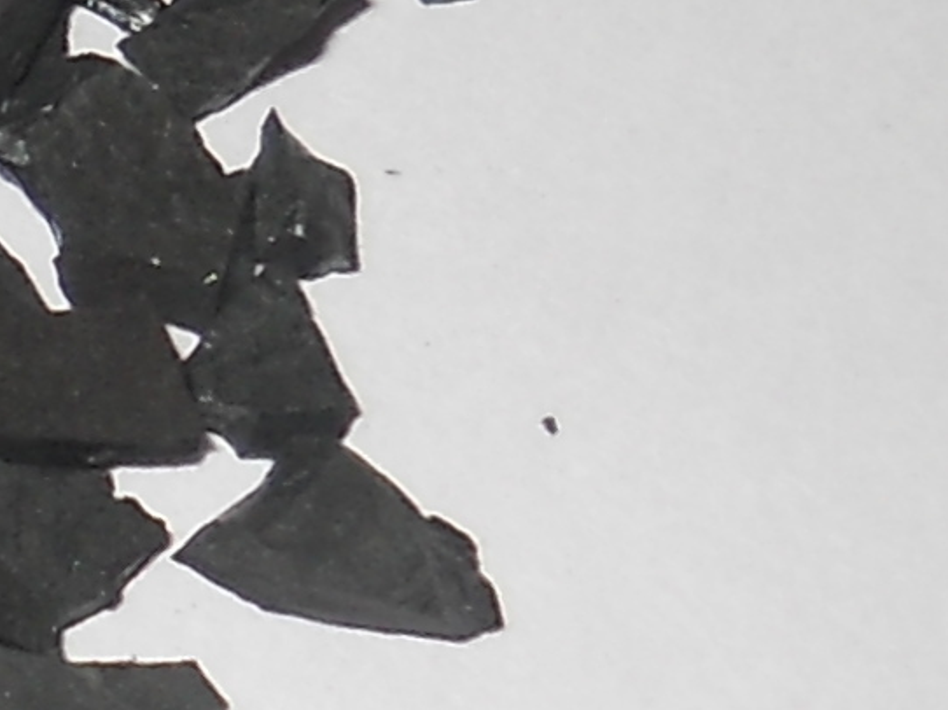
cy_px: 738
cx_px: -1434
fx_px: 6761
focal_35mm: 247
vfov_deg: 6.0
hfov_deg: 7.4
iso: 80
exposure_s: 1/30
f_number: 5.5
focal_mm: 6.72
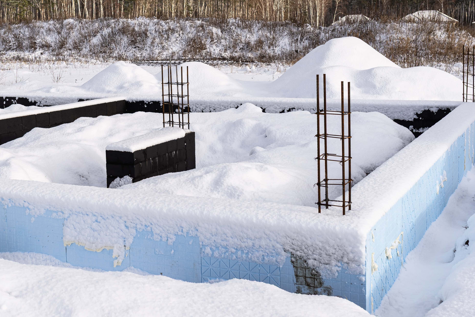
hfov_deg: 34.8
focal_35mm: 57
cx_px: 172
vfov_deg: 23.7
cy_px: 119
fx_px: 752
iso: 100
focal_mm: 35
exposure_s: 1/1000
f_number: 5.6
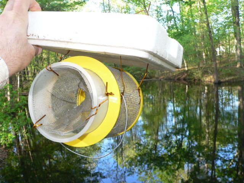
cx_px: 122
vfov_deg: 39.7
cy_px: 92
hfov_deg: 51.4
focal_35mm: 36
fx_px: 254
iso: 400
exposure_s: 1/160
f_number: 4
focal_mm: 6
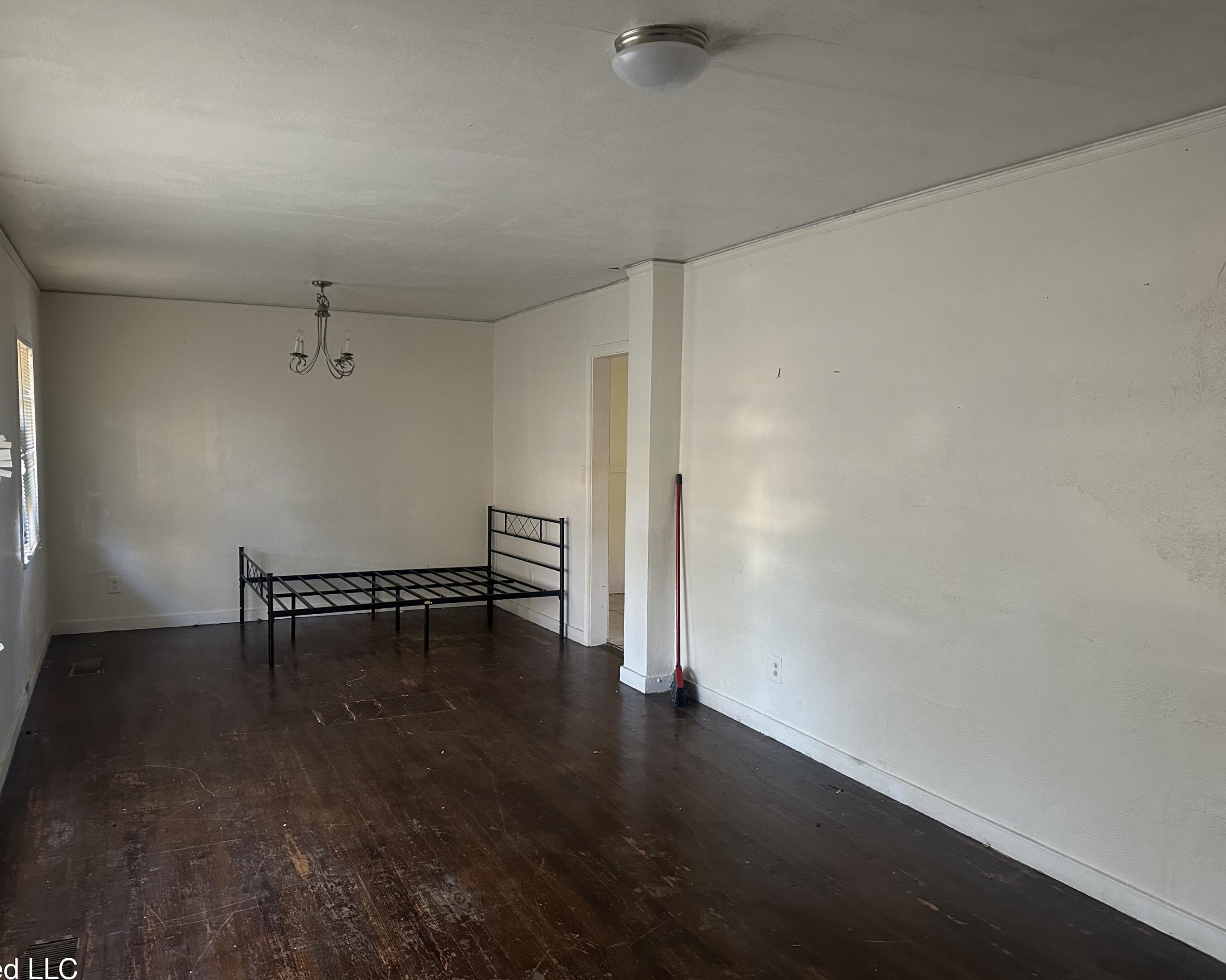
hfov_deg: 65.9
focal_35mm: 26
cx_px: 549
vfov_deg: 54.9
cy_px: 506
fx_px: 943
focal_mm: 6.86
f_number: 1.78
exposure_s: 1/60
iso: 400
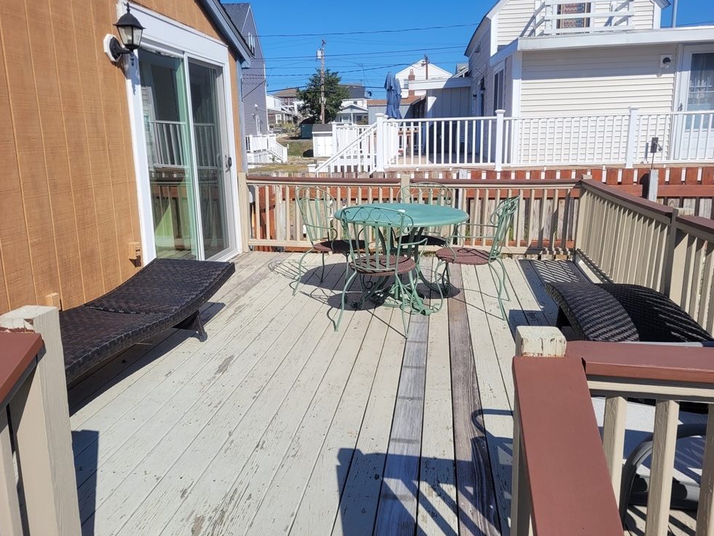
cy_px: 260
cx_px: 361
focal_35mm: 27
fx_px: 557
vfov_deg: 51.4
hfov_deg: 65.3
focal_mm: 5.4
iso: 40
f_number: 1.8
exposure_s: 1/3050
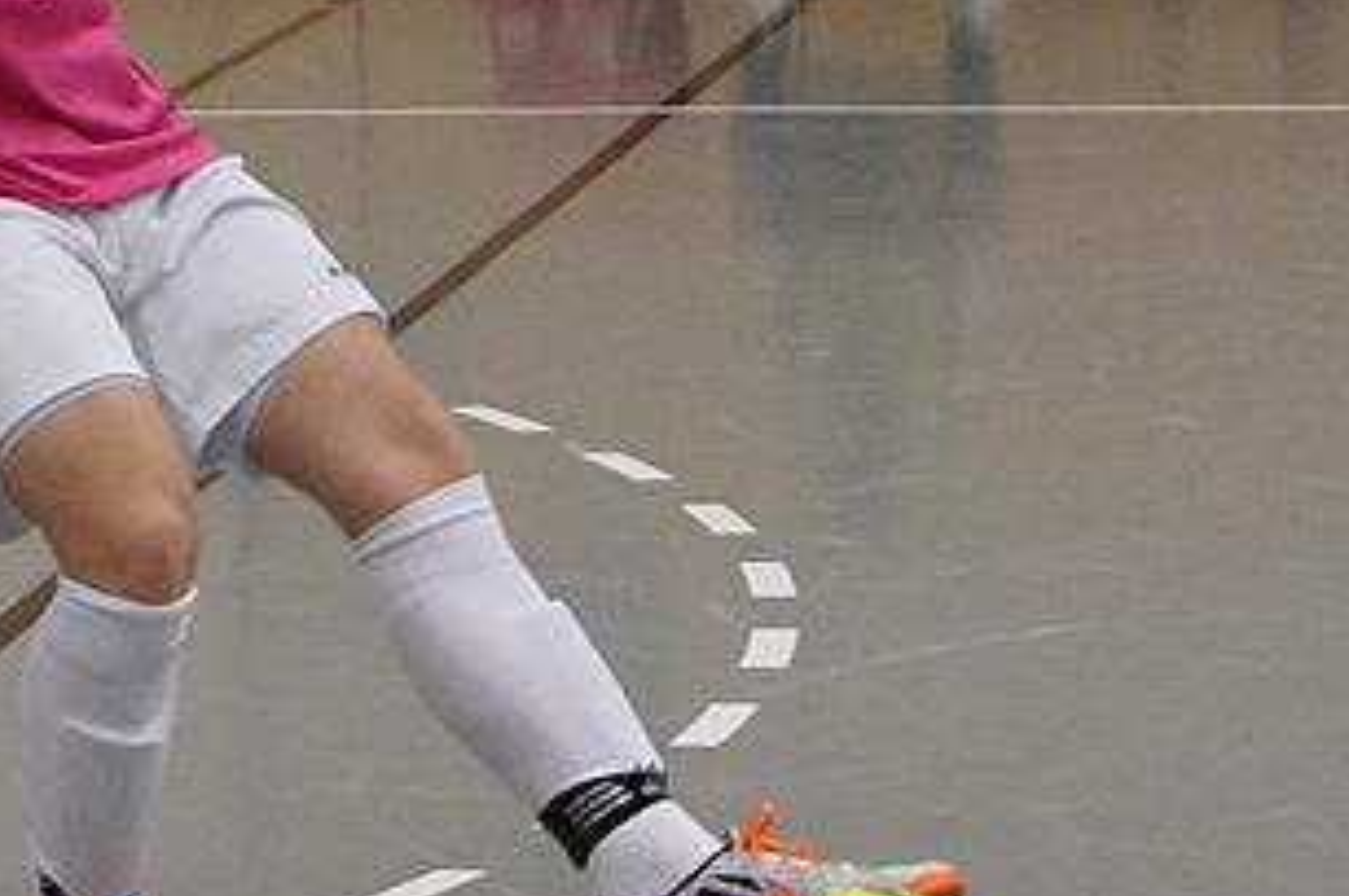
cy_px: 290
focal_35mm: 290
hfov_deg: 7.1
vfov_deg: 4.7
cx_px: 286
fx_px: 10846
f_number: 5.6
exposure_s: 1/160
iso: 3200
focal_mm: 55
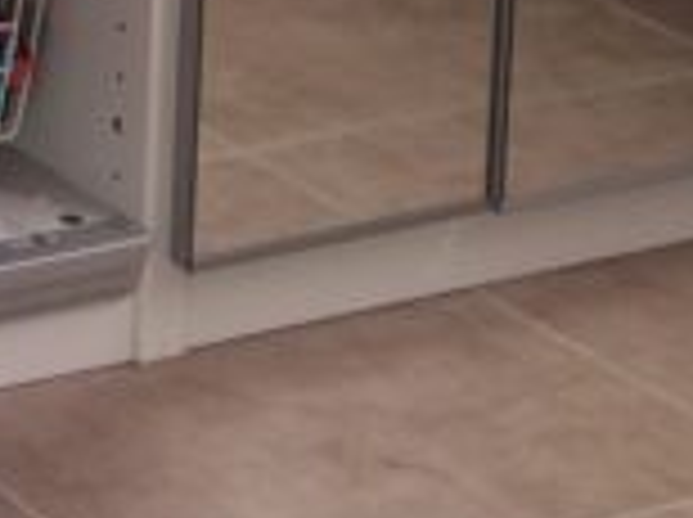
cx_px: -918
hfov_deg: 9.3
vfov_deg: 6.9
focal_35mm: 193
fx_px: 3858
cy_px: -1081
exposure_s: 1/100
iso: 40
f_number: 2.2
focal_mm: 4.15
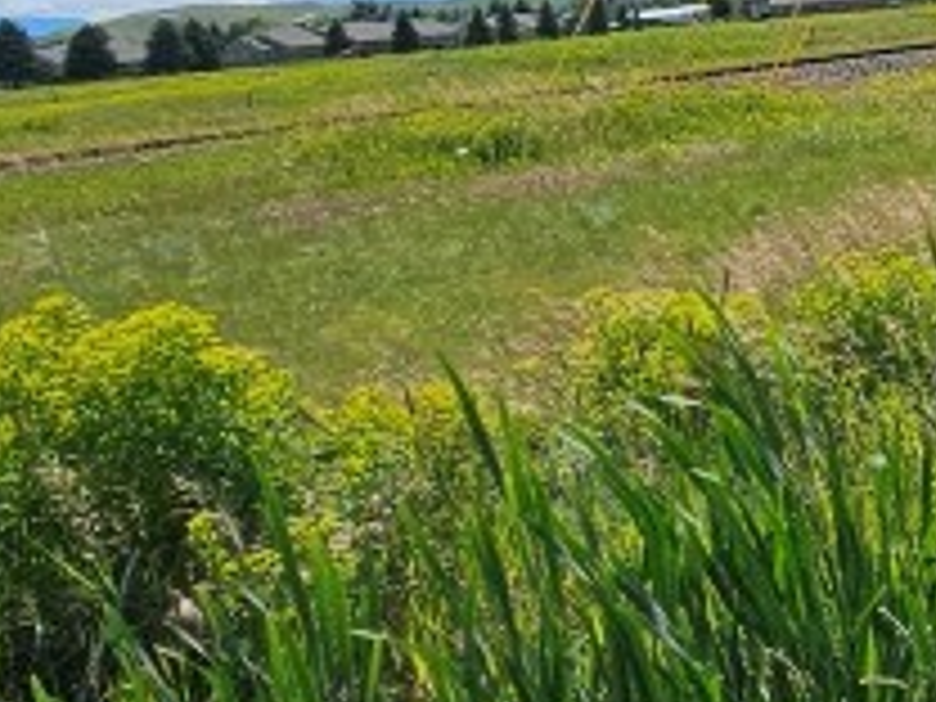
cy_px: -32
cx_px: 1764
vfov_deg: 21.9
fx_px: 1731
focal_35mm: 64
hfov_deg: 20.0
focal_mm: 2.2
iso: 50
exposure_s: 1/4222
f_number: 2.2
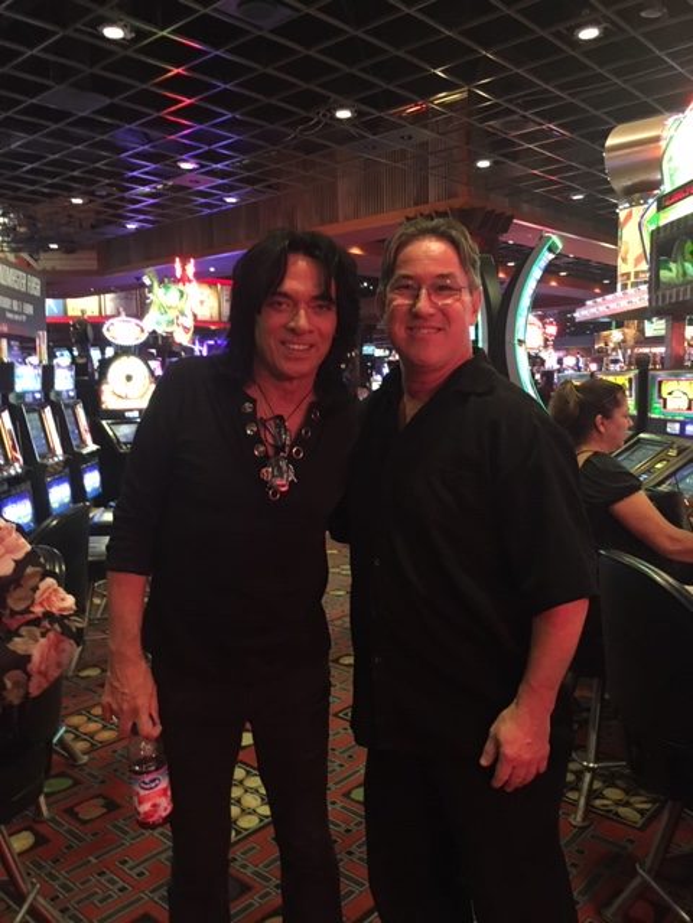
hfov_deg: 48.2
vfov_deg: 61.7
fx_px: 774
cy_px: 462
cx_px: 346
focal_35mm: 29
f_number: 2.2
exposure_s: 1/15
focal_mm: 4.15
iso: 400
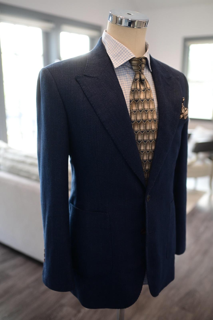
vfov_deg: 54.4
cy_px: 160
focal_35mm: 35
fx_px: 311
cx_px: 106
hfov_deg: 37.8
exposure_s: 1/160
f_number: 2
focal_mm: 35
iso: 1250
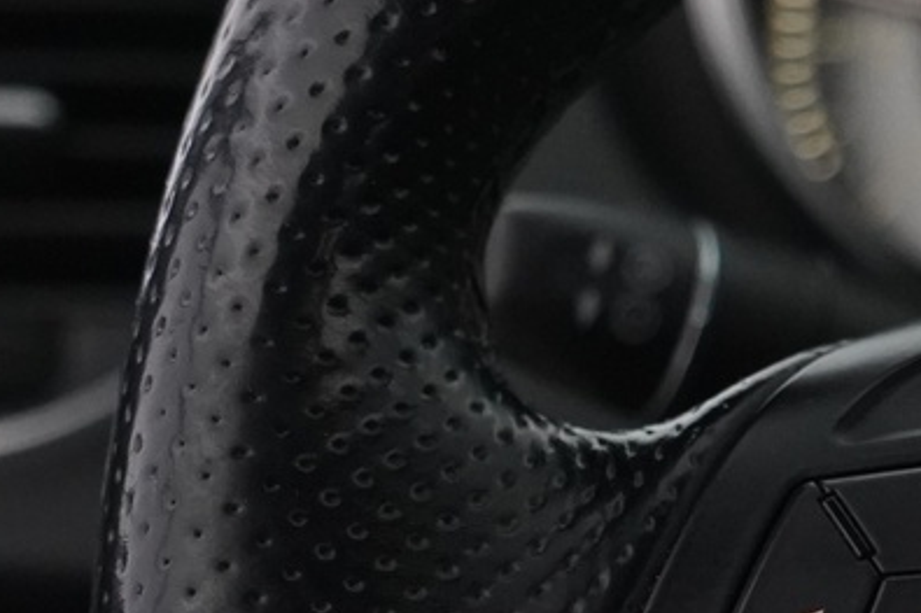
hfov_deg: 8.5
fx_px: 6188
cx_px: 441
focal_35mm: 242
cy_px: 681
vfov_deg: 5.7
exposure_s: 1/60
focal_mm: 59
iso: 4000
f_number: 5
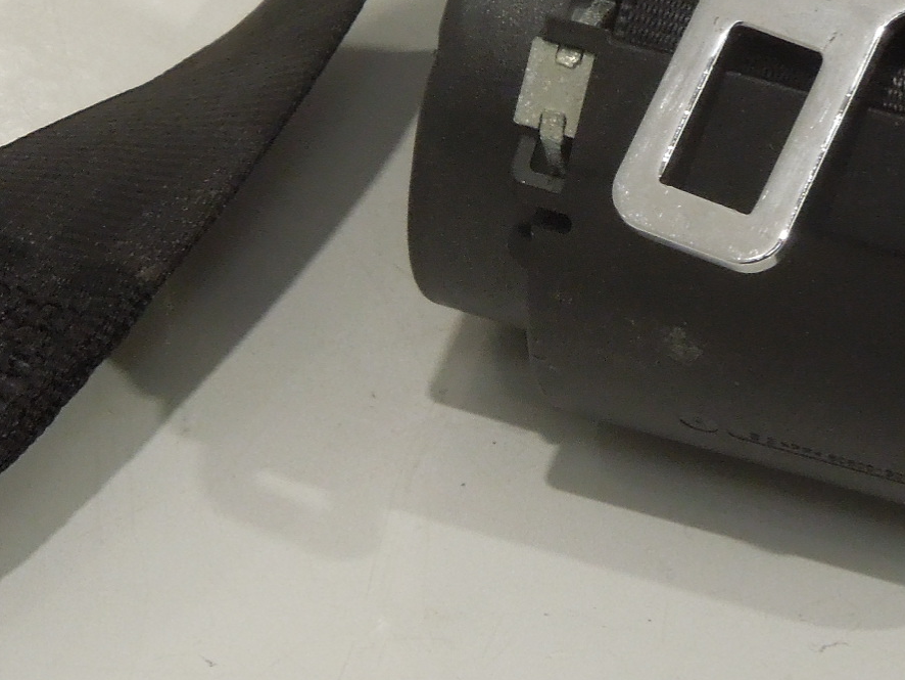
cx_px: 498
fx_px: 8107
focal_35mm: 310
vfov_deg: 4.8
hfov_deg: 6.4
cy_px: 122
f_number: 4.7
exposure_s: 1/50
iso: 400
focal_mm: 19.1
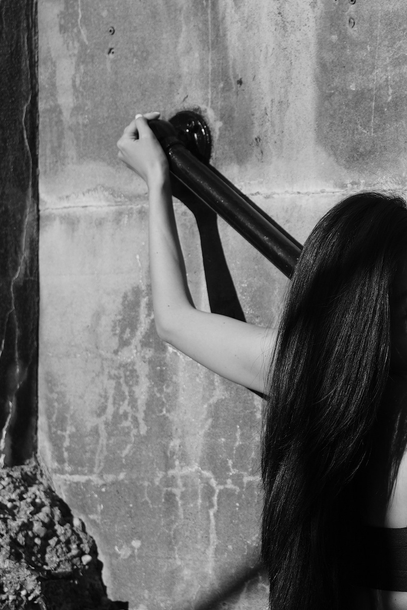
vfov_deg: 16.3
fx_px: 2137
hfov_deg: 10.7
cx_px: 443
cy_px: 319
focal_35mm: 126
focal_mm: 45
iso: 100
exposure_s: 1/2500
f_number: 2.8
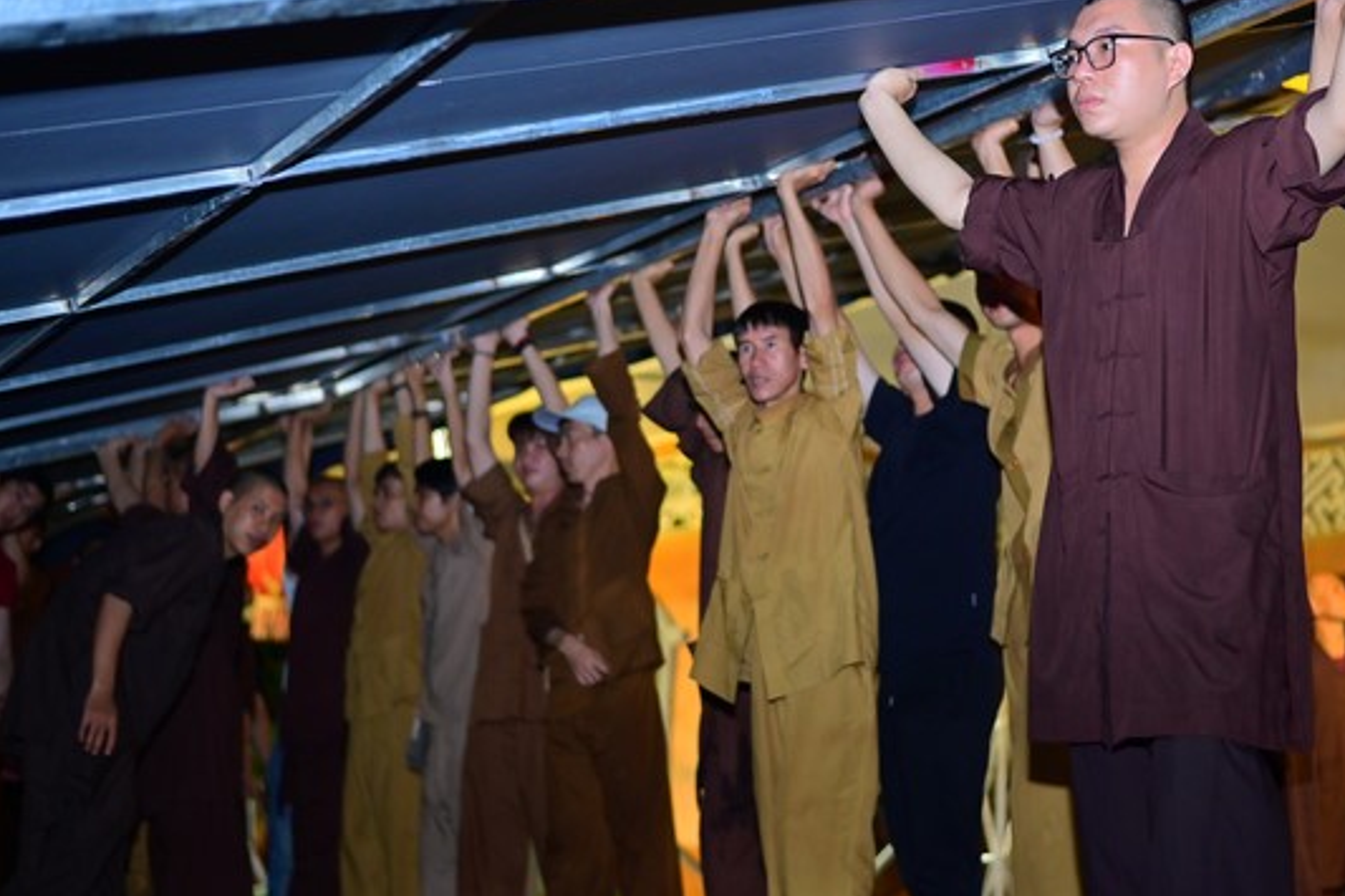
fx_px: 2278
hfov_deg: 32.8
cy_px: 413
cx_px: 770
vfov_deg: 22.2
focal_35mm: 61
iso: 1250
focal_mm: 50
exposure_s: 1/100
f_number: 2
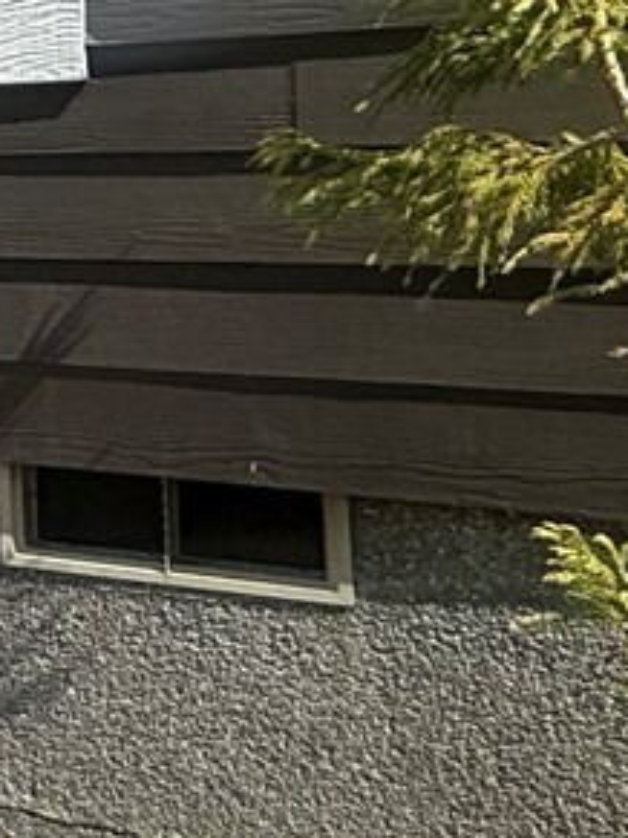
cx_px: -1184
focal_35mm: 77
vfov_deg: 24.7
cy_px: 115
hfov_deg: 11.8
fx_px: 1864
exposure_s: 1/1368
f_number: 2.2
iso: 50
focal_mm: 2.22
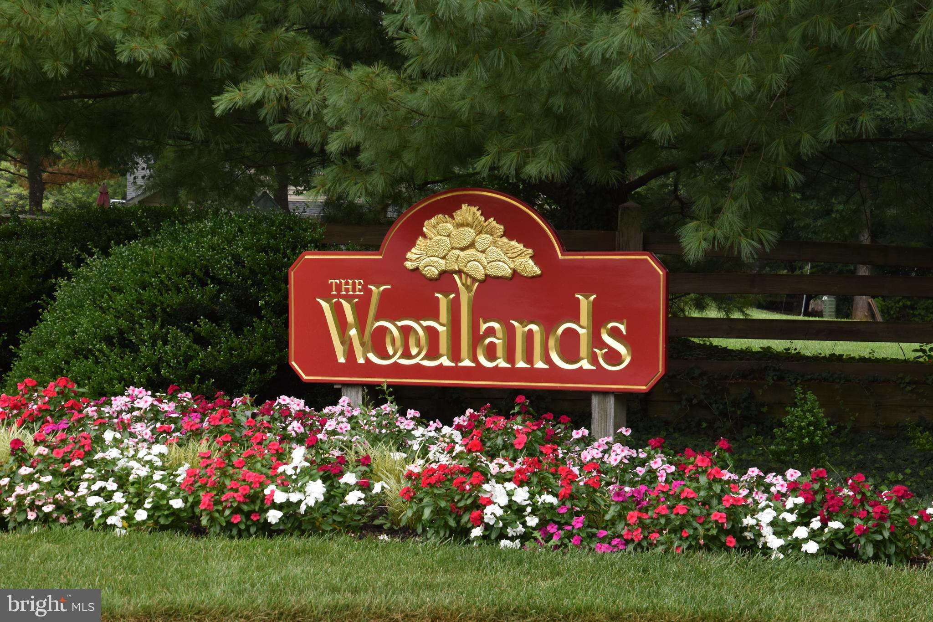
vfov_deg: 13.0
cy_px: 311
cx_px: 466
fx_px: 2721
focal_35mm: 105
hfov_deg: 19.5
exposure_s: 1/250
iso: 360
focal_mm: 70
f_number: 8
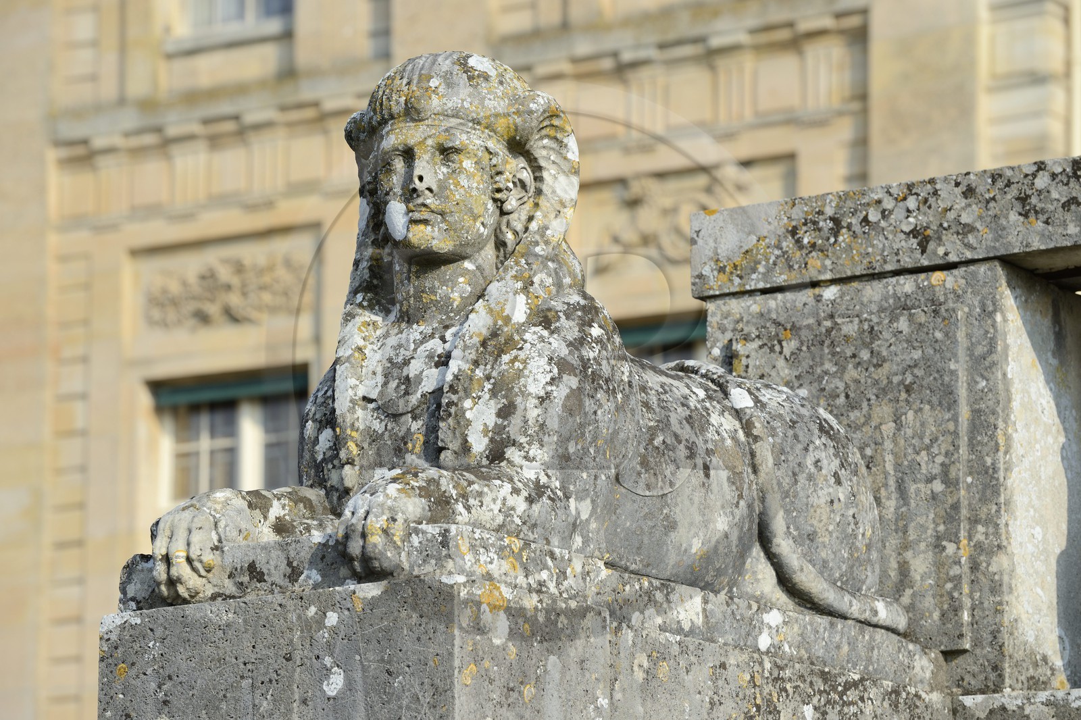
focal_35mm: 160
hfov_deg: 12.8
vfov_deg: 8.6
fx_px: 4803
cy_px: 360
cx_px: 540
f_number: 9
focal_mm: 160
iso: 200
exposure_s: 1/320
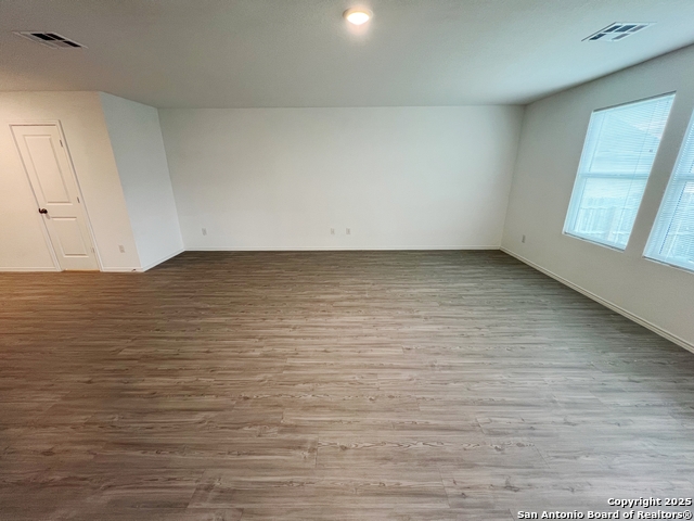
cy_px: 260
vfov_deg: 89.9
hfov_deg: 106.2
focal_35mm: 13
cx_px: 347
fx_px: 261
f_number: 1.8
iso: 160
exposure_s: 1/60
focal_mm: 1.57
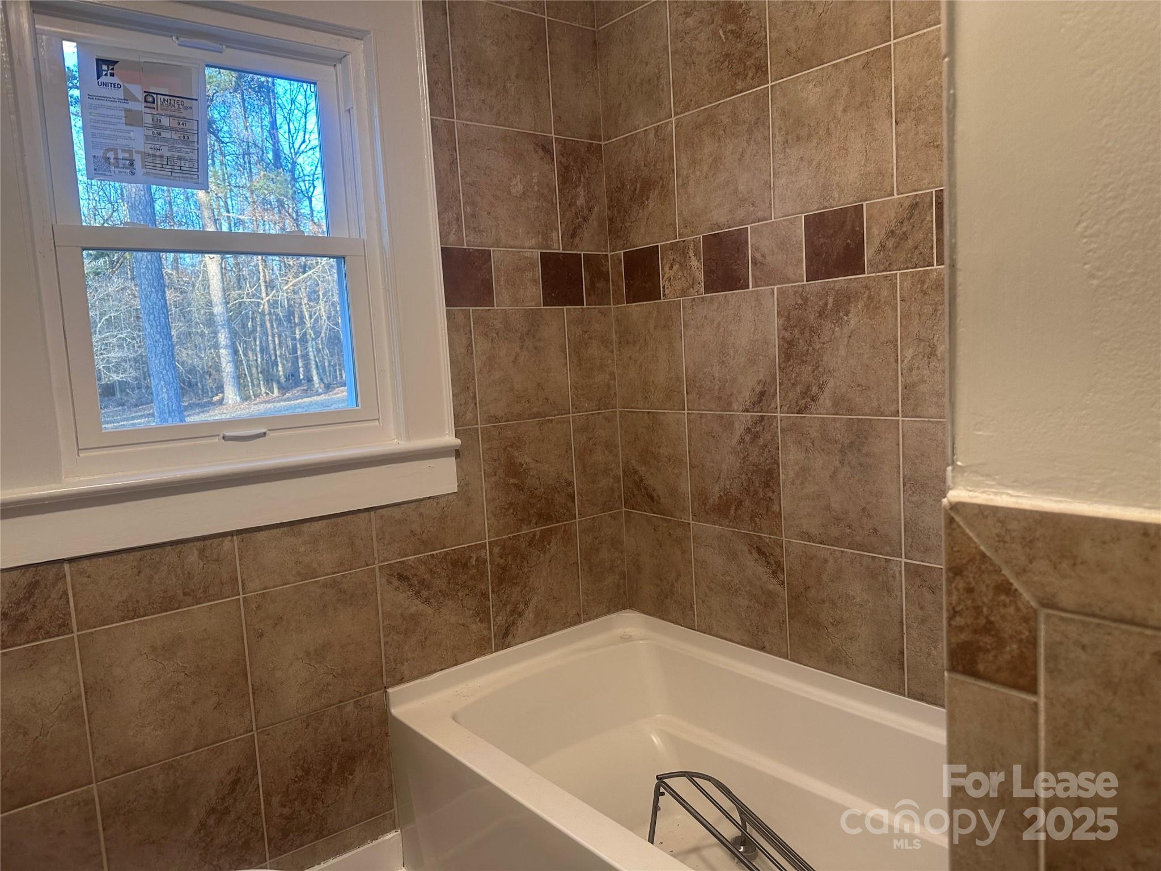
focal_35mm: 24
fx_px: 805
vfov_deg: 56.8
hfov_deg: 71.6
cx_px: 580
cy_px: 436
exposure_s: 1/60
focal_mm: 6.86
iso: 125
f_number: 1.78
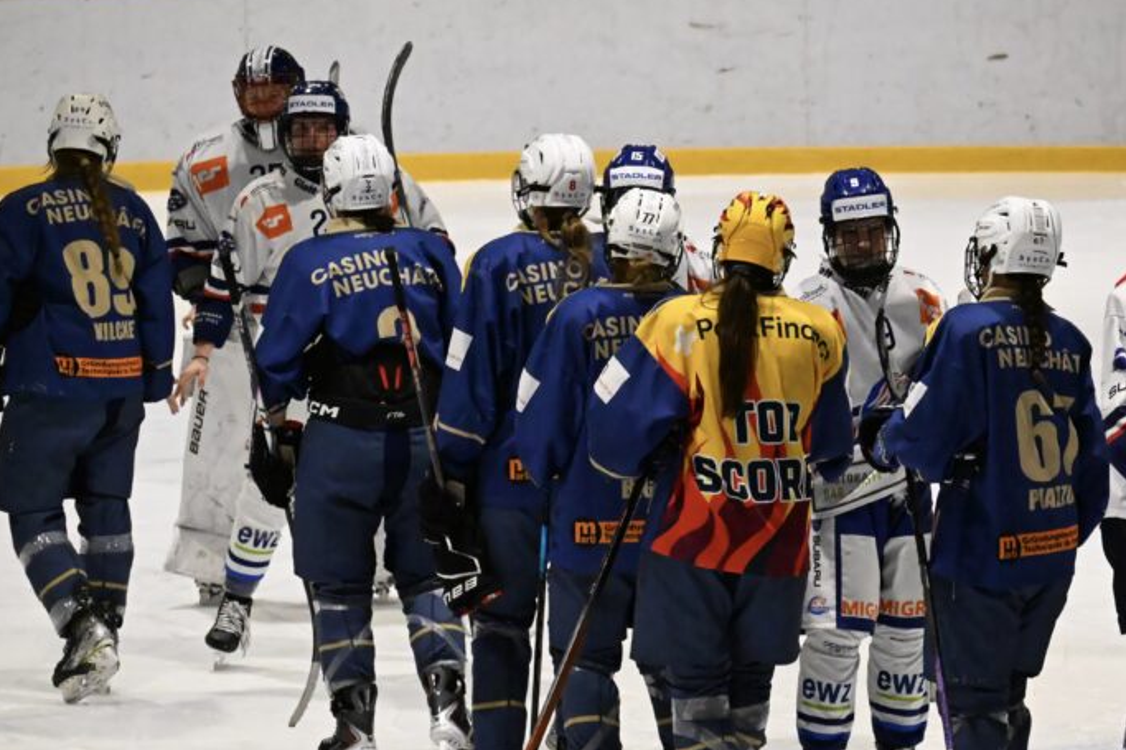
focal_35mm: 360
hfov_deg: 5.7
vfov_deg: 3.8
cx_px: 679
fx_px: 11257
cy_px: 472
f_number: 5.3
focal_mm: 160
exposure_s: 1/4000
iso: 16000
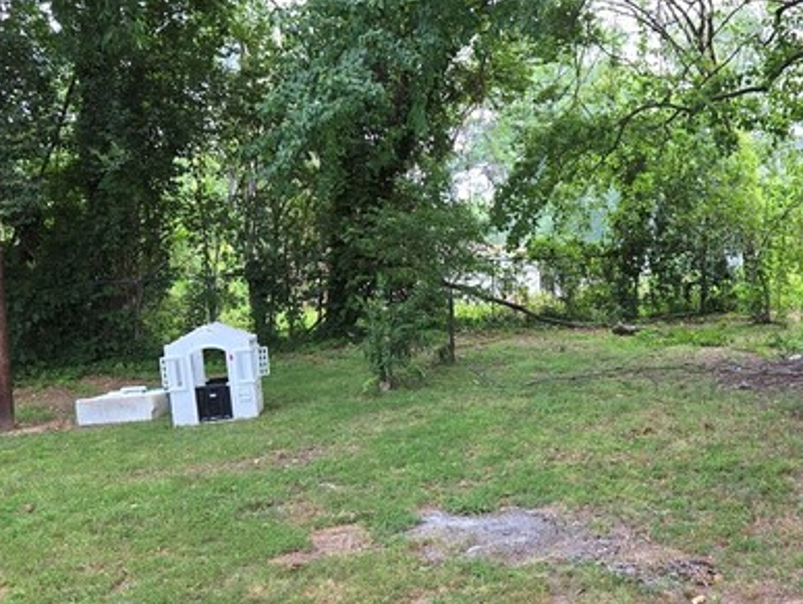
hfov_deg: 47.7
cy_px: 345
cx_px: 566
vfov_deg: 37.7
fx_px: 882
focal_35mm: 38
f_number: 1.8
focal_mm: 5.4
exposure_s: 1/120
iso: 32
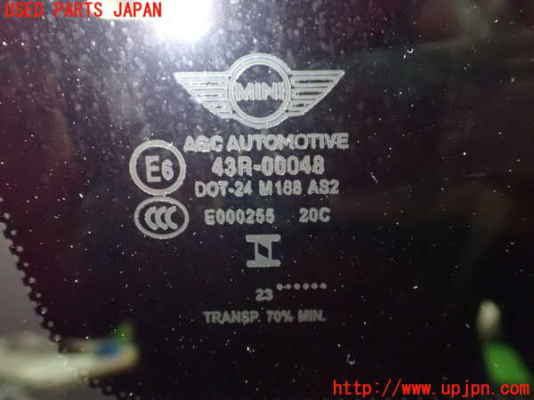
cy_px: 200
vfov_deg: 46.8
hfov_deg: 60.0
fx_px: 463
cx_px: 267
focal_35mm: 30
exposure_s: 1/25
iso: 1600
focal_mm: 5.4
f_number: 2.3
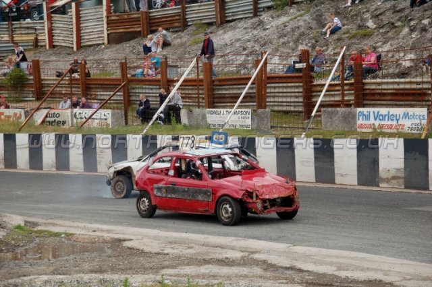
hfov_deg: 17.5
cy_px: 144
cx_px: 216
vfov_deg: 11.7
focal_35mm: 117
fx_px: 1403
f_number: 5.6
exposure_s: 1/1000
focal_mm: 78
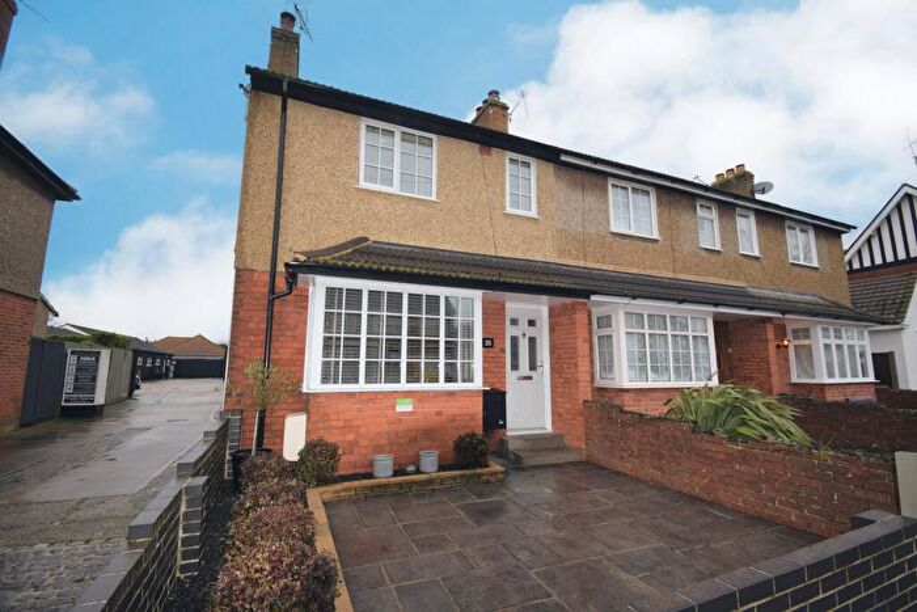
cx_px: 458
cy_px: 306
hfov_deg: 100.4
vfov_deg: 77.4
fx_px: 382
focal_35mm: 15
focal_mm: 10
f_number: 5.6
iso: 280
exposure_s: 1/125
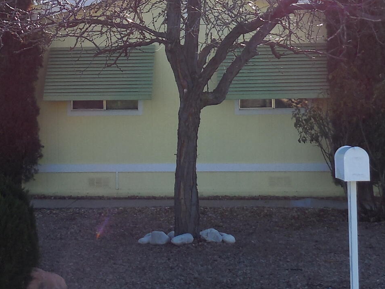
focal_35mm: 79
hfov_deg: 24.7
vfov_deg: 18.4
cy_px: 44
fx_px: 879
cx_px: 185
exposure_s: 1/640
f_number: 3.1
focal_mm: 4.5
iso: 125
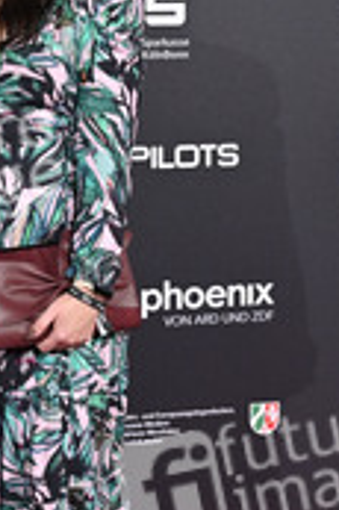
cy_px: 327
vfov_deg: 25.0
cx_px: -3
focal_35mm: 81
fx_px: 1146
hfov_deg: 16.5
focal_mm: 35
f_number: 4
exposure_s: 1/200
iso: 1000
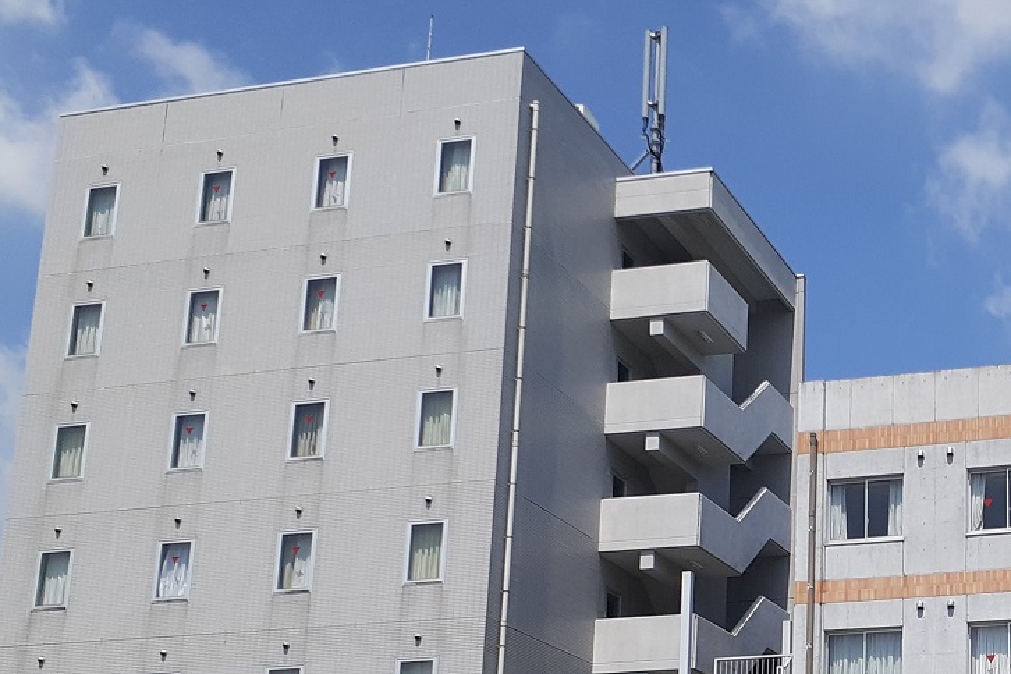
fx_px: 1629
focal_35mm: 58
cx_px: 1003
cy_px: 630
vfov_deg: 22.7
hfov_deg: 31.9
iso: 100
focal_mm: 3.6
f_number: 1.9
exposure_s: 1/2160
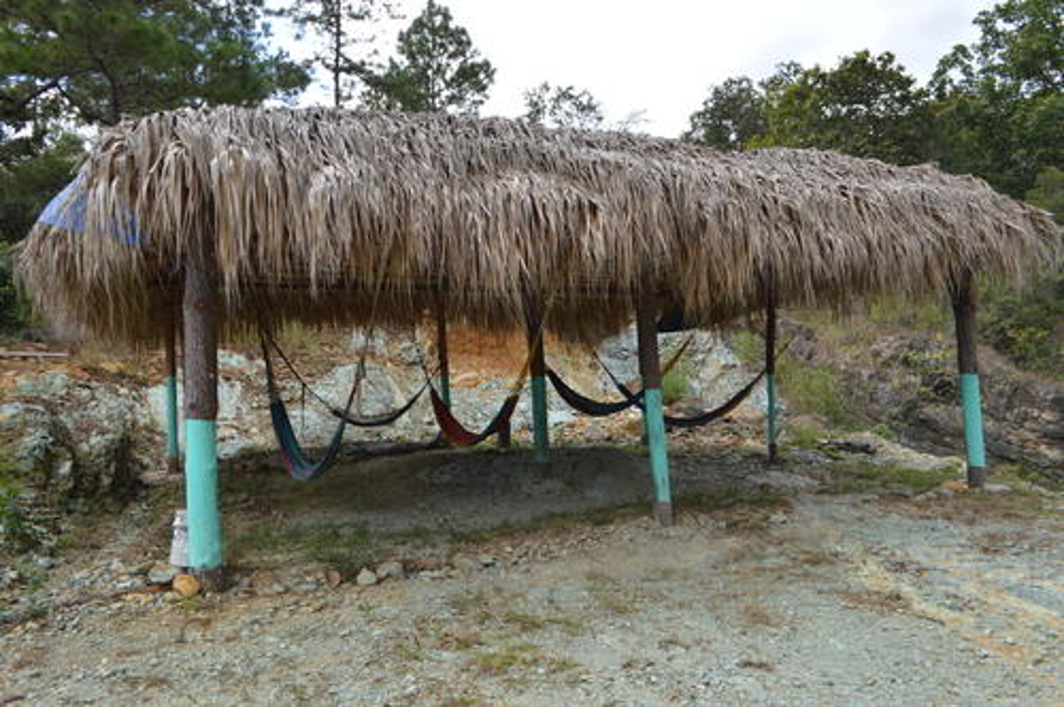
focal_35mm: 30
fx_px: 886
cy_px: 354
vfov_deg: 43.5
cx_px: 532
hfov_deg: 62.0
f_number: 10
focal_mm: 20
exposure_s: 1/125
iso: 200
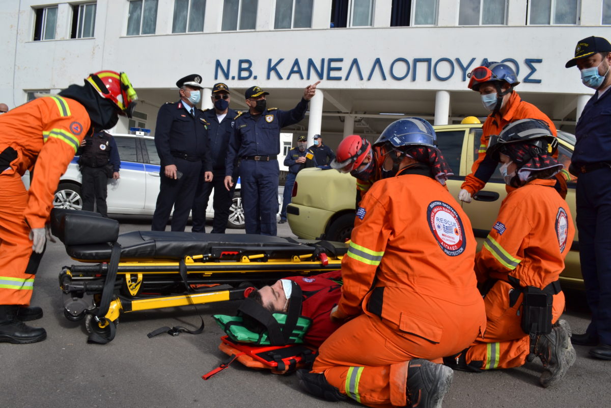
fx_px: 458
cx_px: 306
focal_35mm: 27
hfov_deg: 67.4
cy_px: 204
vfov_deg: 47.9
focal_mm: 18
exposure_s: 1/160
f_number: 11
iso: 140
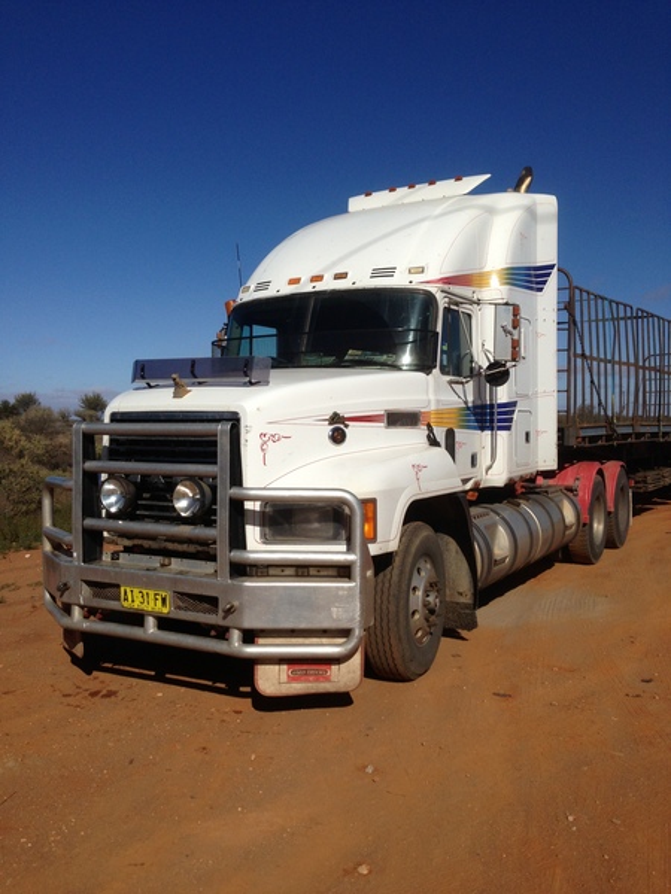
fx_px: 853
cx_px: 336
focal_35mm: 33
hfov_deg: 42.9
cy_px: 447
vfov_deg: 55.4
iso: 50
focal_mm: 4.13
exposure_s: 1/3876
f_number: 2.4
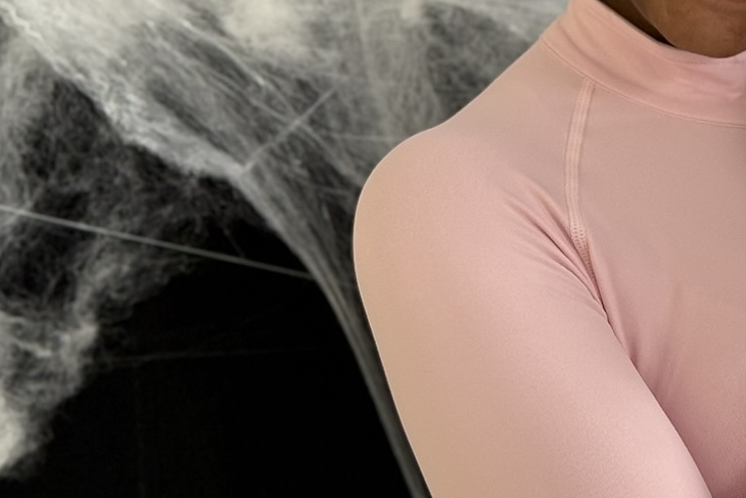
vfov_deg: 9.8
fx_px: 2901
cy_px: 388
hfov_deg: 14.4
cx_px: 734
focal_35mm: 140
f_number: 1.78
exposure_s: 1/82
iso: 100
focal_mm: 6.76
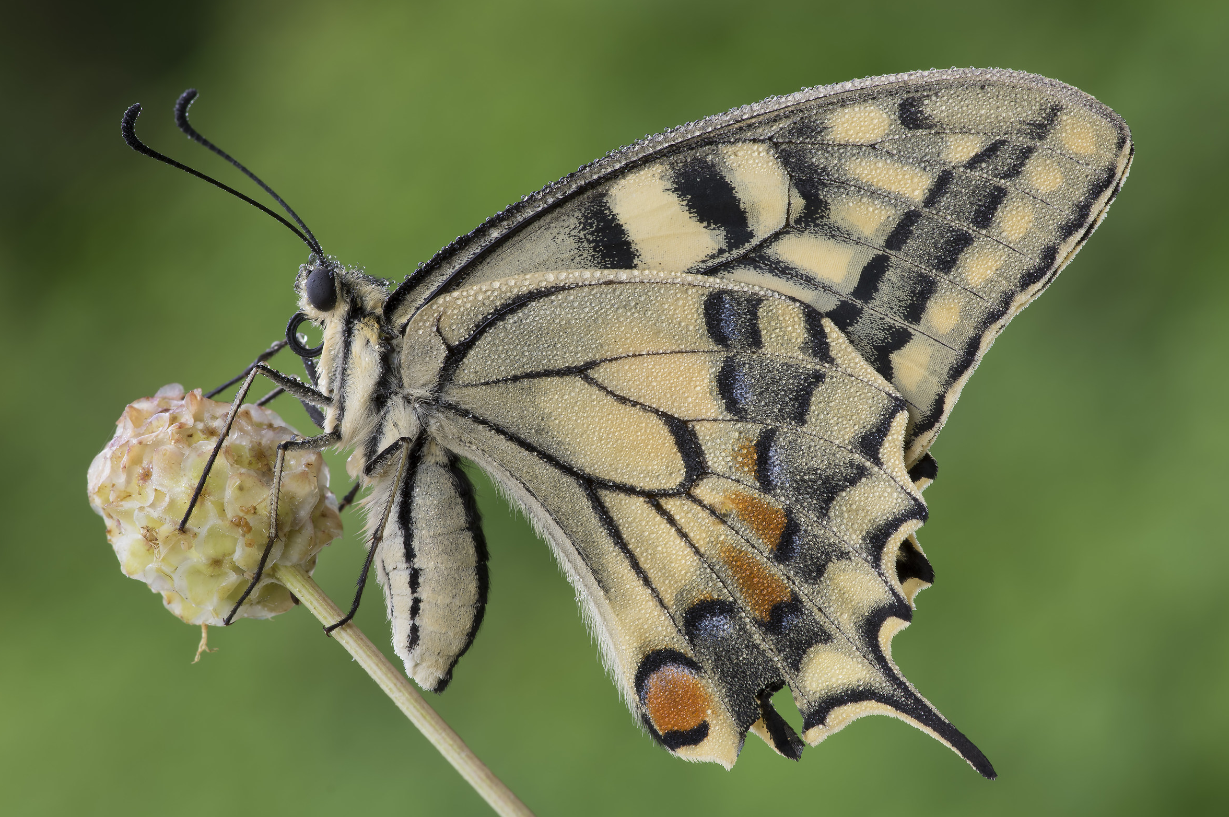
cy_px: 409
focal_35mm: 153
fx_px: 5218
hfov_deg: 13.4
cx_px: 616
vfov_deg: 9.0
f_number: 13
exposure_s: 1/4
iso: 100
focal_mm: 100
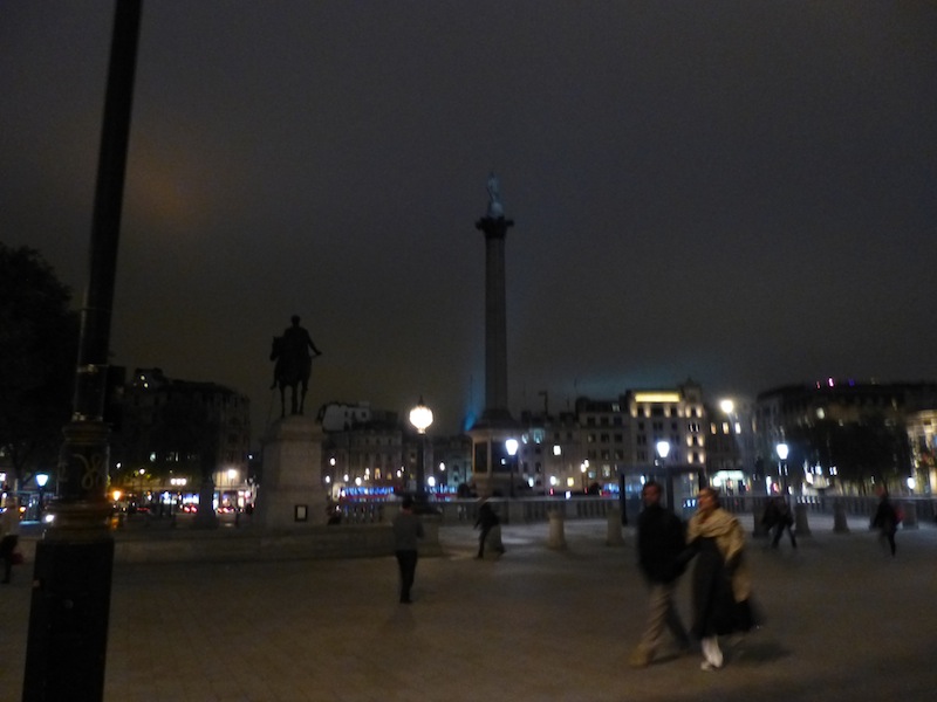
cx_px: 468
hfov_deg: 69.4
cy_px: 351
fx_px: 677
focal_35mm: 25
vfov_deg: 54.9
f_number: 3.1
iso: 800
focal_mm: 4.5
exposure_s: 1/8
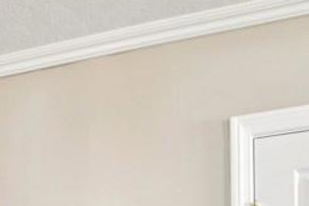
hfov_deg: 30.1
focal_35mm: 58
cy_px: 421
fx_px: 498
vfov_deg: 16.9
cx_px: -49
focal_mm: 14
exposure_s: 1/6
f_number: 9
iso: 400
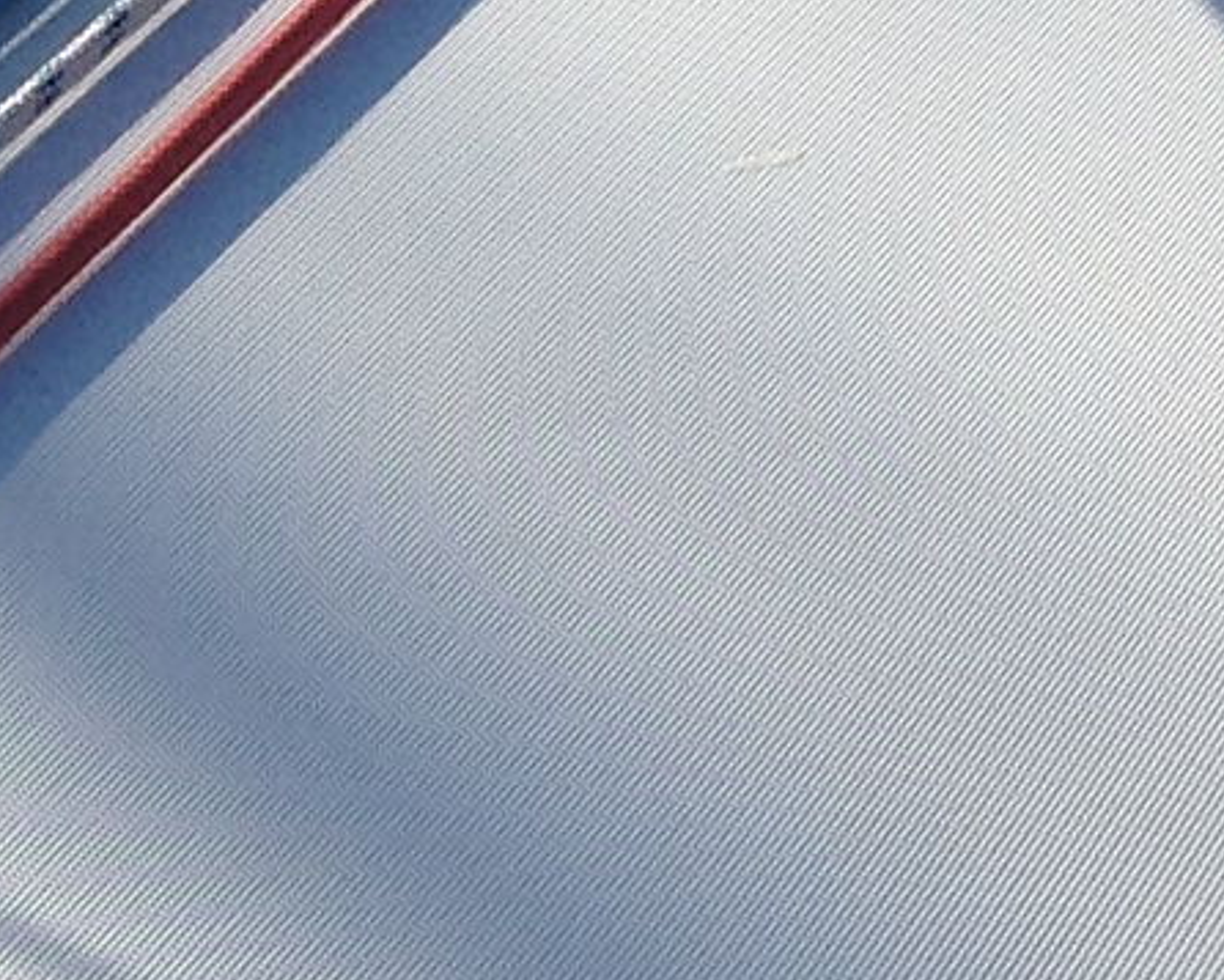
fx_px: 6776
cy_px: -332
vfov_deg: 8.2
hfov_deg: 10.1
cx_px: 1553
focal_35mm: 187
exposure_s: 1/1318
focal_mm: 3.3
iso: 25
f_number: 2.4
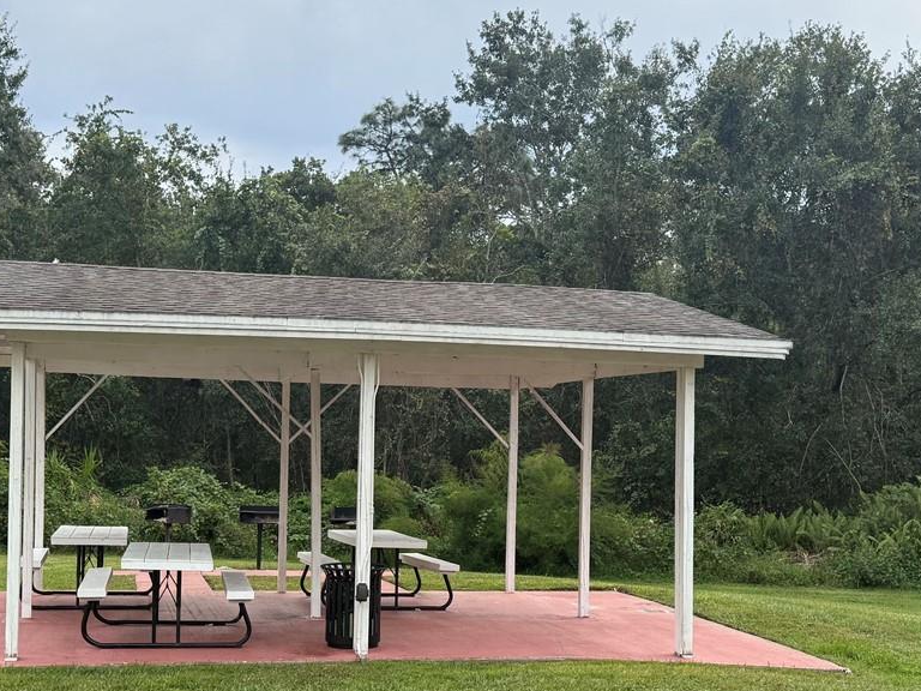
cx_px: 354
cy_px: 450
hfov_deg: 38.0
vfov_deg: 28.9
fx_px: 1330
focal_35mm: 50
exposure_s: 1/2611
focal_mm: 6.76
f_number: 1.78
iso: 100
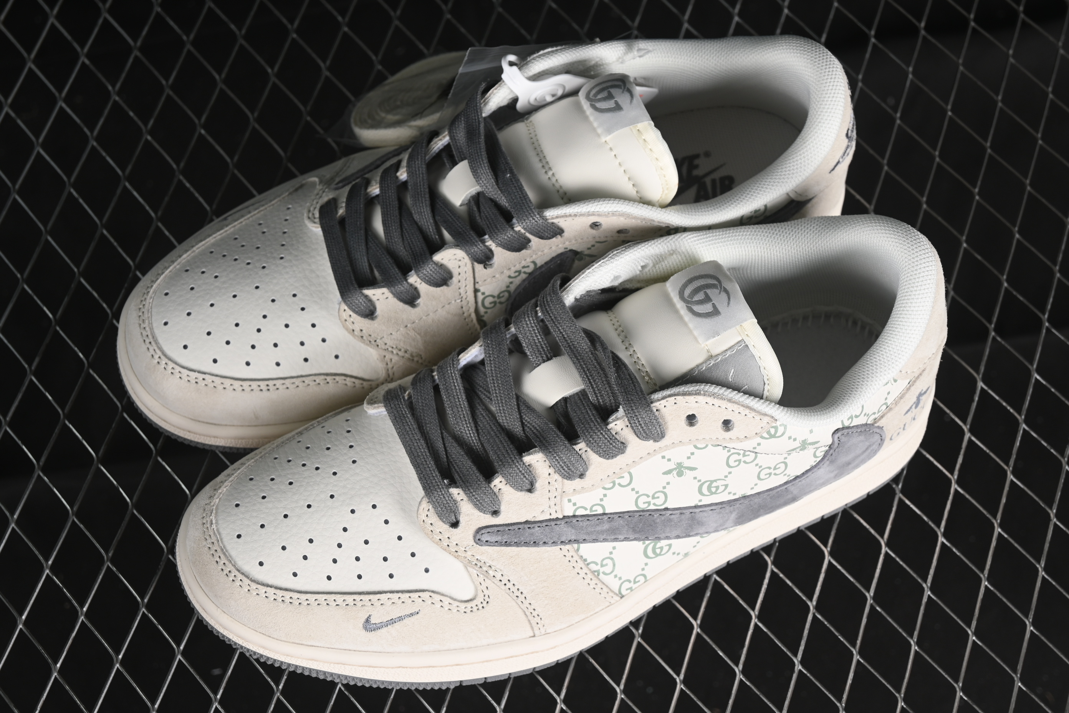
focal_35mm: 75
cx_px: 534
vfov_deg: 18.2
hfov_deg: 27.0
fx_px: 2227
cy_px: 356
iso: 160
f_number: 7.1
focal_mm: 50
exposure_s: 1/80
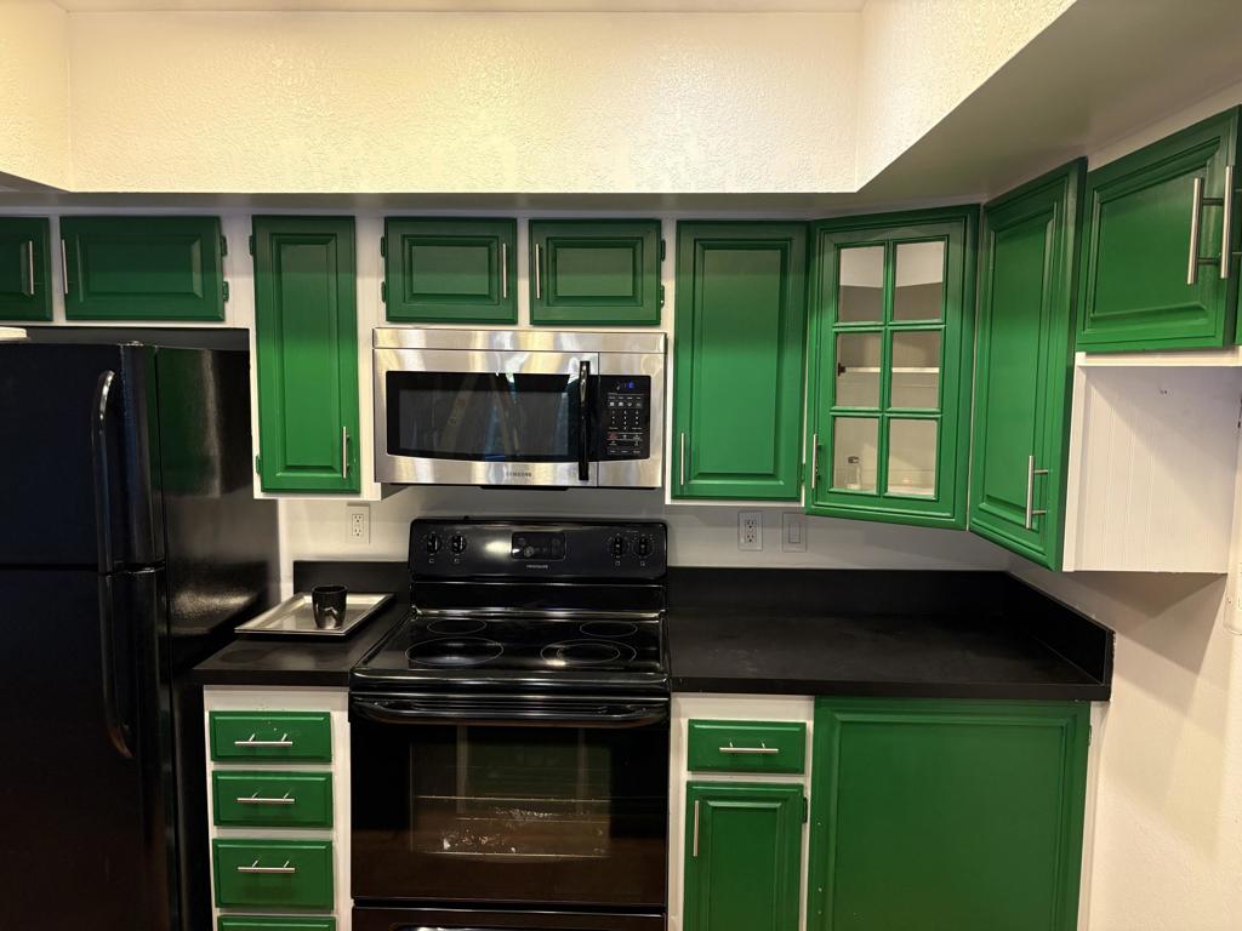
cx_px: 621
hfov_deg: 67.3
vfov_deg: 53.1
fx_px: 933
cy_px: 466
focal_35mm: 26
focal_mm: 5.96
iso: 320
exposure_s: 1/60
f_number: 1.6
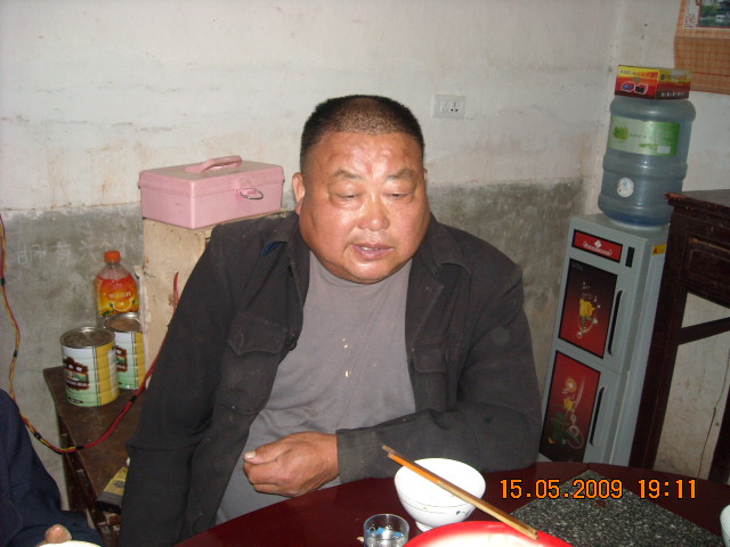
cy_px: 274
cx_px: 365
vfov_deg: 40.7
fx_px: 738
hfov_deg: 52.6
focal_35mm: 35
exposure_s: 1/60
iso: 200
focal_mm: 5.7
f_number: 2.8
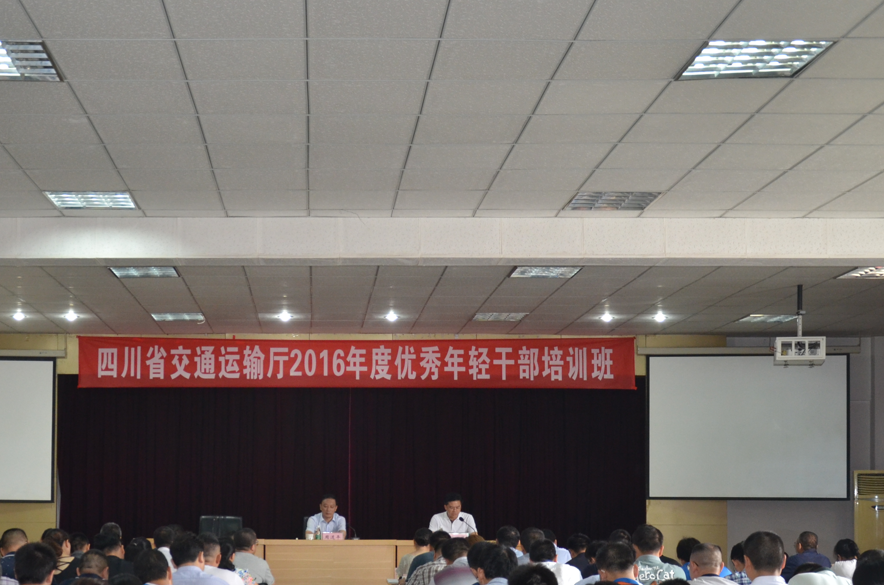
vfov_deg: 25.1
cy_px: 451
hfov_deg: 37.2
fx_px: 1299
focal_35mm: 53
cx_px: 295
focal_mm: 22
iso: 800
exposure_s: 1/60
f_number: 3.8
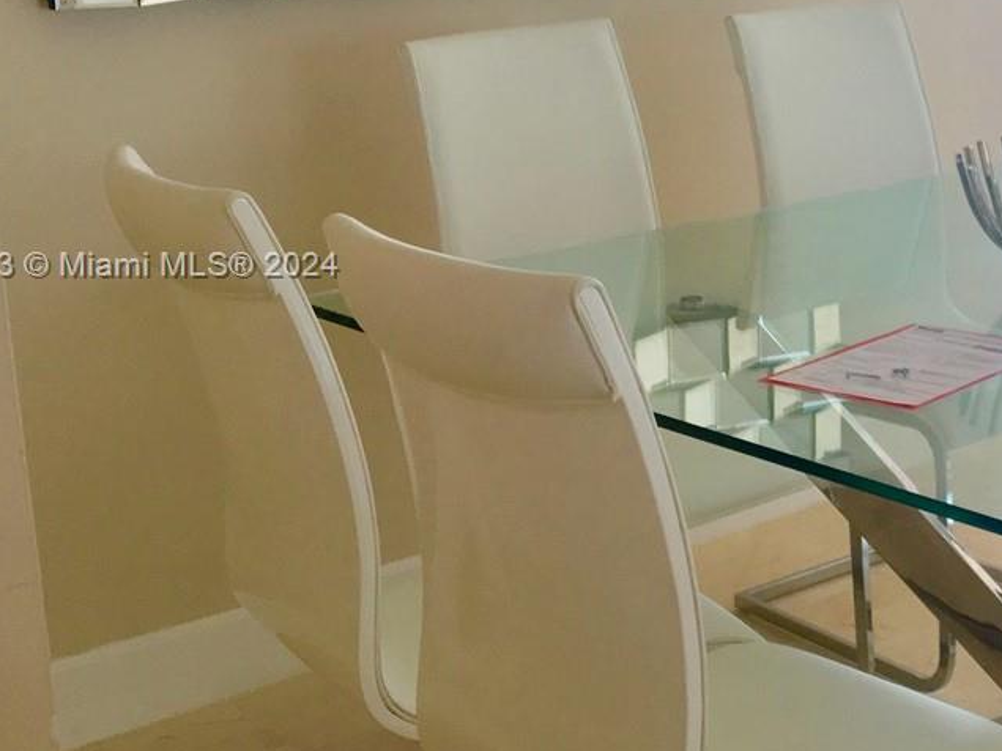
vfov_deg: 20.1
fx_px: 2113
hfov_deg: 24.9
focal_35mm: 73
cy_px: 268
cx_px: 1095
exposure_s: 1/30
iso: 32
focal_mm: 4.15
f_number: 2.2
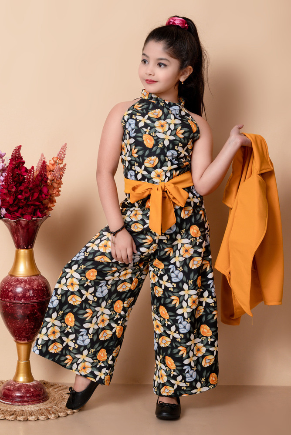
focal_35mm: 70
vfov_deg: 28.8
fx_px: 848
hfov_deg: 19.5
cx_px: 146
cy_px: 218
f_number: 13
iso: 320
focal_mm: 70
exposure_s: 1/160
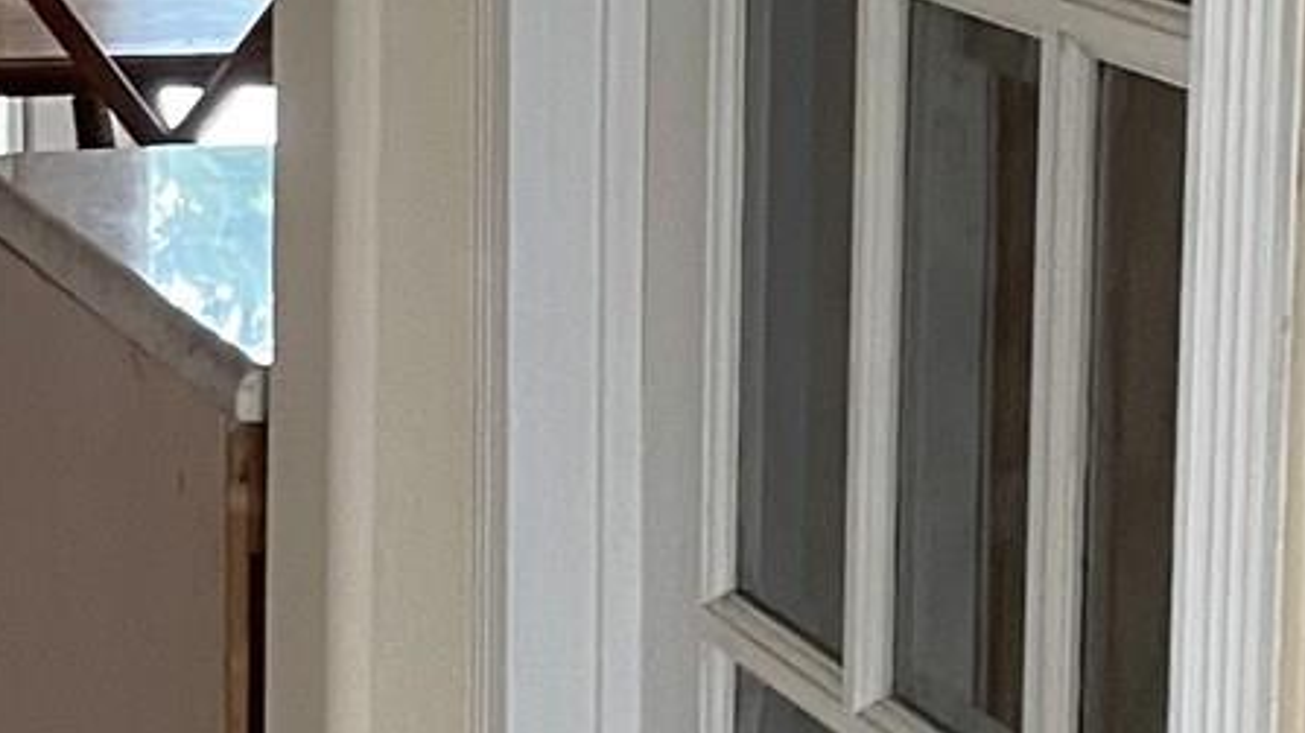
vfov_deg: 8.3
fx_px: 5050
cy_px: 128
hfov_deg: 14.7
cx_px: 403
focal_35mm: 146
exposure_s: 1/60
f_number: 1.6
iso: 250
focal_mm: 4.2
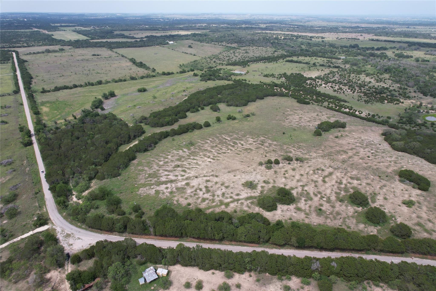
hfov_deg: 78.6
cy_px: 146
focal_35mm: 22
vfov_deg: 57.2
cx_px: 218
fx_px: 266
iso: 110
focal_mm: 8.38
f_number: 2.8
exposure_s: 1/1250
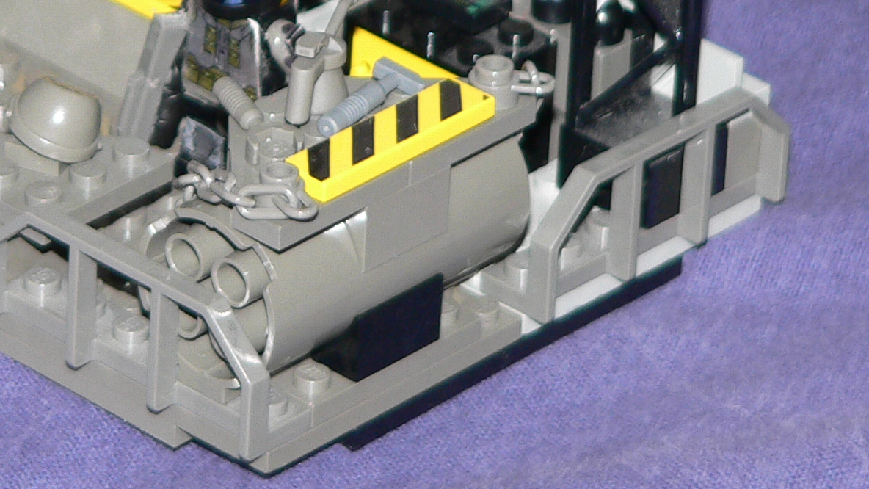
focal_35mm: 311
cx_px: 195
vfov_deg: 3.9
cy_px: -76
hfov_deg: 6.9
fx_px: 7166
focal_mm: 21.9
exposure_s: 1/60
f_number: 2.8
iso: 100
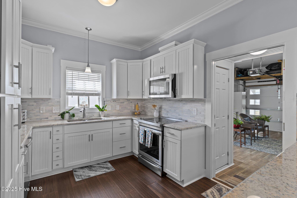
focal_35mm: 17
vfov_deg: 70.4
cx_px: 148
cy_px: 99
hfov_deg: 93.3
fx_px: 140
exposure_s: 1/4
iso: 125
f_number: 5
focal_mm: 17
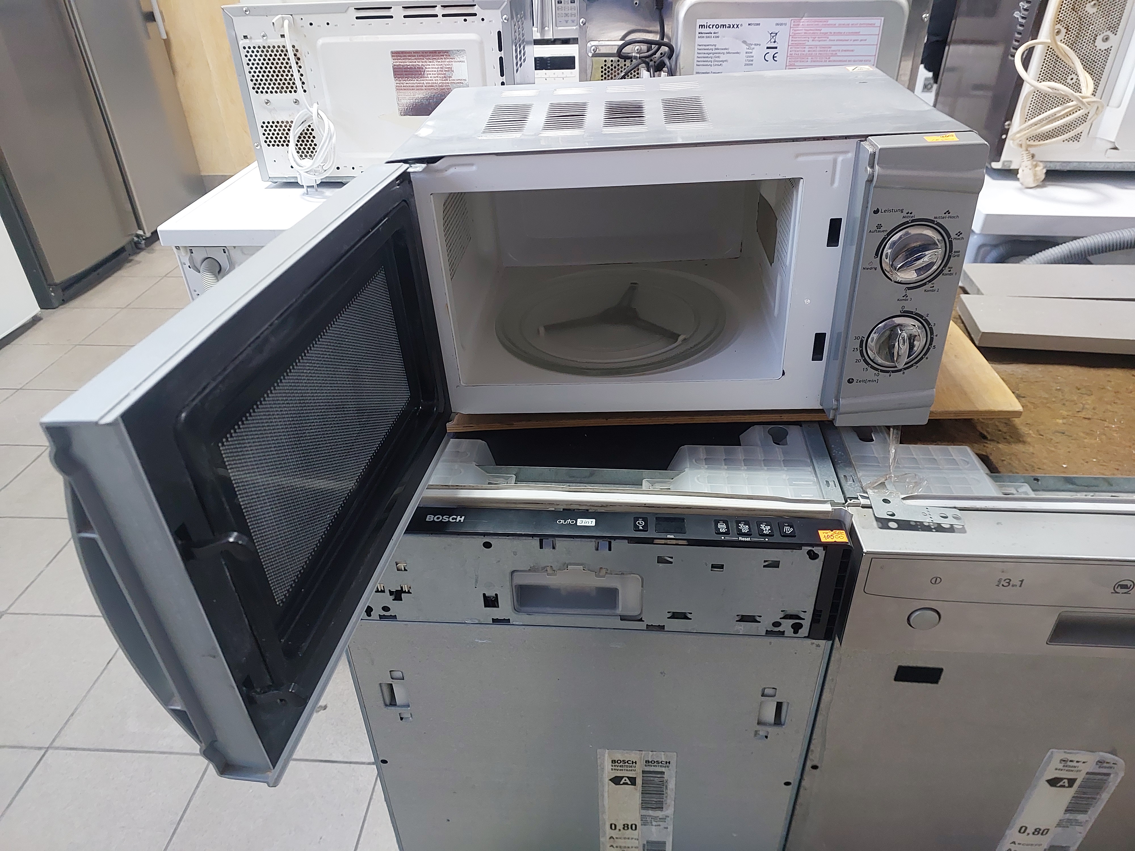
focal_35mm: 23
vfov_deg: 58.9
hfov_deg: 73.9
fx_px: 754
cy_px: 426
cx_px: 568
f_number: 1.8
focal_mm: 5.06
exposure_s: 1/50
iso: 500
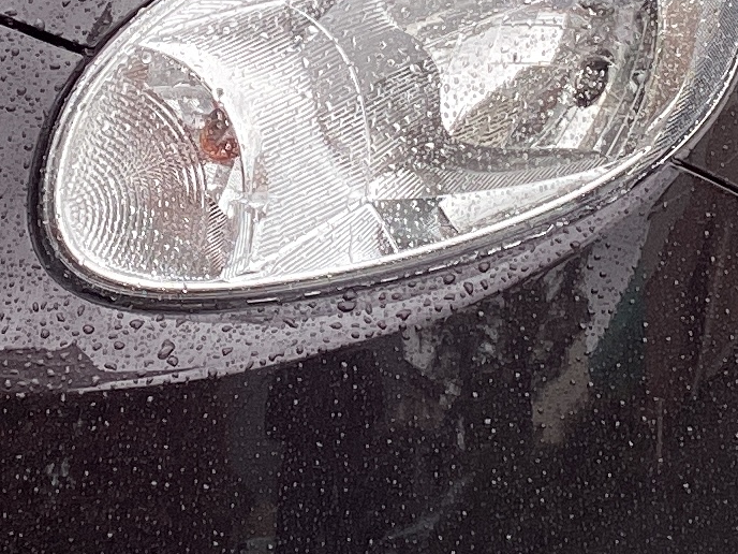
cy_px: 18
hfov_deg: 13.4
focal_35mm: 147
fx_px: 3134
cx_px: 319
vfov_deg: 10.0
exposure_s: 1/116
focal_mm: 3.3
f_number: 2.4
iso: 25
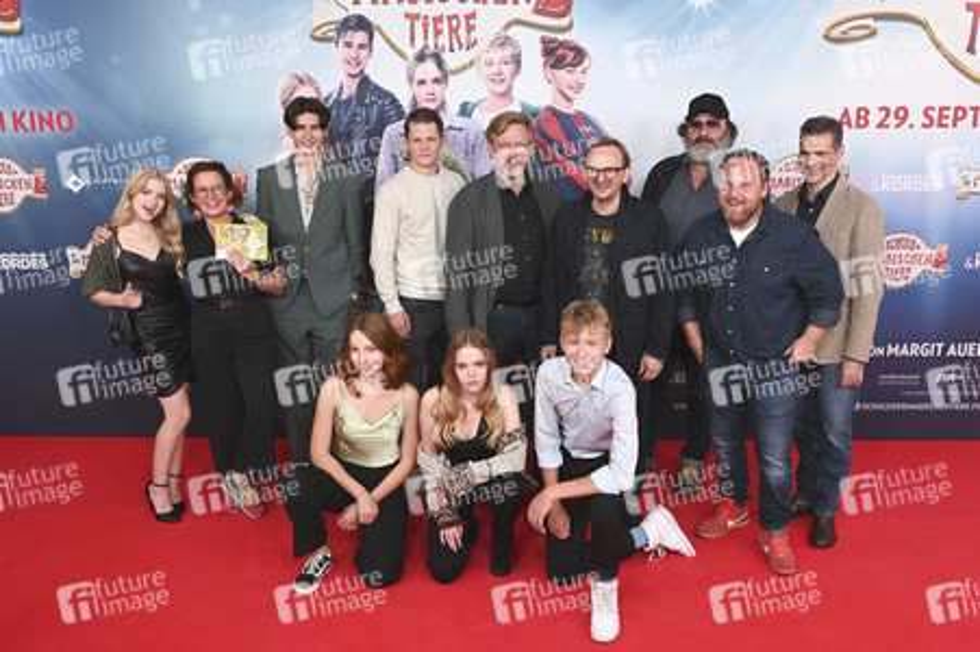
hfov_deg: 57.3
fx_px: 898
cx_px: 490
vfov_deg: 39.9
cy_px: 326
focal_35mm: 33
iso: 1000
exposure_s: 1/125
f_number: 8
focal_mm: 33
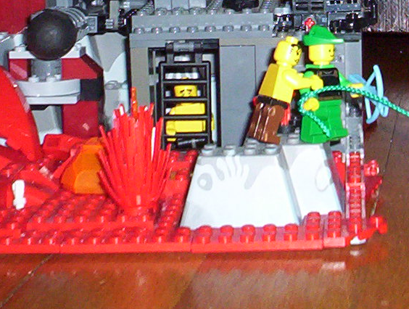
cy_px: -110
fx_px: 1303
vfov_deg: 13.0
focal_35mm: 110
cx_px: 391
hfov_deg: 17.5
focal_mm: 4.99
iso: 140
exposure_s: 1/60
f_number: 4.5
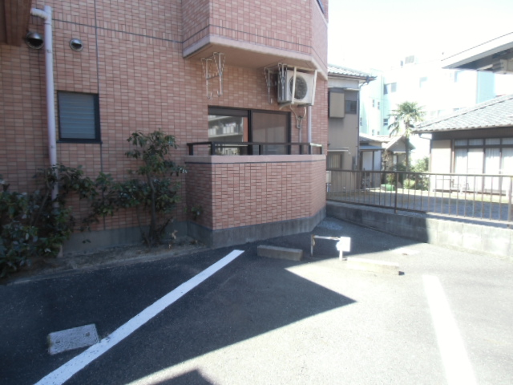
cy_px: 192
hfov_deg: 71.6
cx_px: 256
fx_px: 356
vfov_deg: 56.8
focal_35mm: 24
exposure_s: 1/125
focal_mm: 4.24
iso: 64
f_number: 3
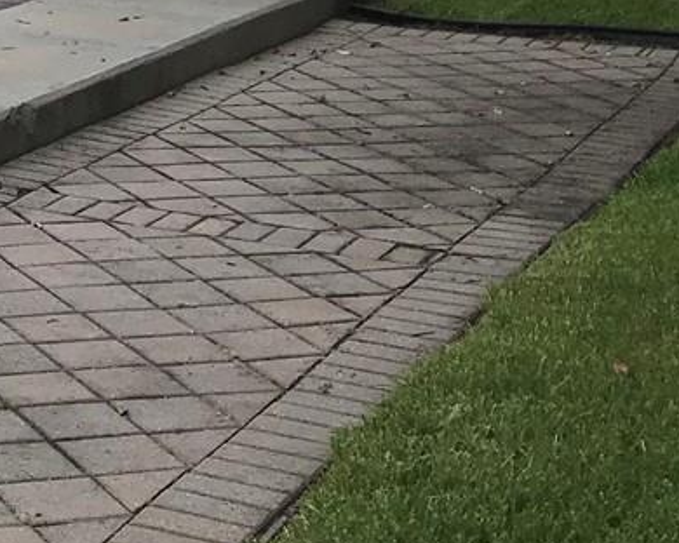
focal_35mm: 112
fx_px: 2251
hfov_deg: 15.7
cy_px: -310
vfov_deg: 12.9
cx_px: -371
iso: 20
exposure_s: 1/2283
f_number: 1.8
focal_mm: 3.99
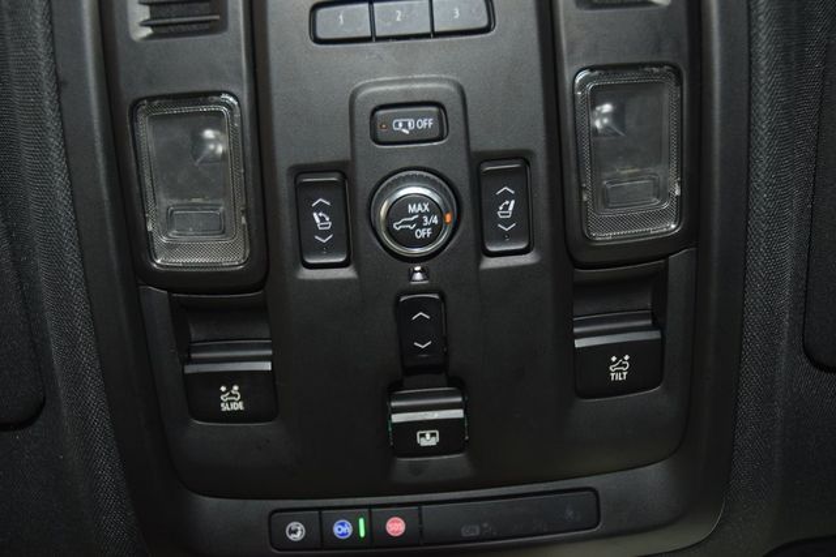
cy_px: 278
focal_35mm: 38
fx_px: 871
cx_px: 418
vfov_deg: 35.5
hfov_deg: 51.3
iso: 560
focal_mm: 25
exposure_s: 1/15
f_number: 3.8
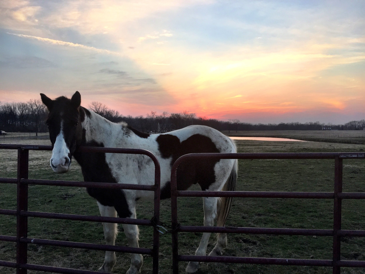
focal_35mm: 29
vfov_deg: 48.2
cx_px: 182
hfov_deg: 61.7
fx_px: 306
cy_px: 137
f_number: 2.2
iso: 32
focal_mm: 4.15
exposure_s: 1/120
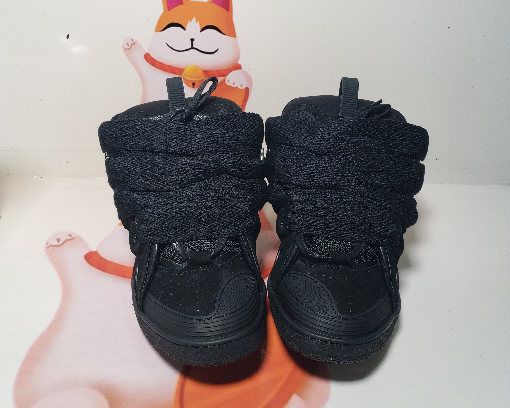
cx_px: 239
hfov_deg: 62.2
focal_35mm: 28
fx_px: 423
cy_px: 201
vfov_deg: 51.5
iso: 50
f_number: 2.4
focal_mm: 4.3
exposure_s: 1/161
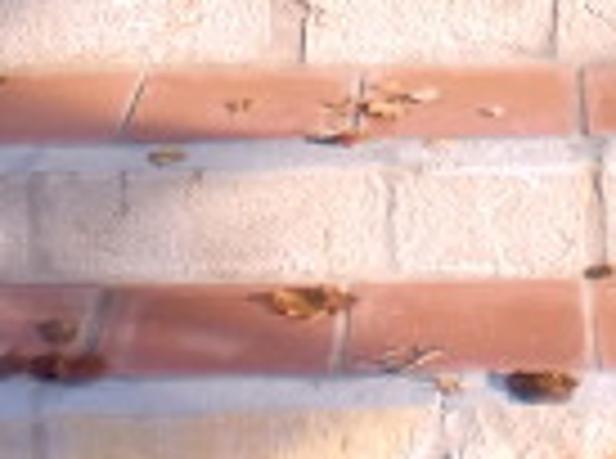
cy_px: -585
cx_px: 531
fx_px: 2911
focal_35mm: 164
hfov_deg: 12.0
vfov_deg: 8.4
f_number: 3.1
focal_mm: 6.3
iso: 64
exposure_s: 1/200
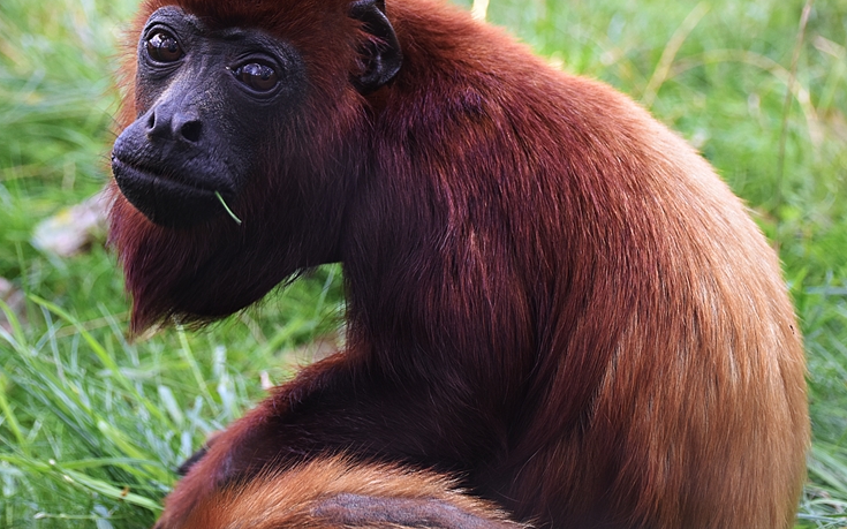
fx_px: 1869
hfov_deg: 25.5
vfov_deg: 16.1
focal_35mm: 81
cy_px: 164
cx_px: 342
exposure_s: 1/125
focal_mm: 38
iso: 400
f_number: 5.6
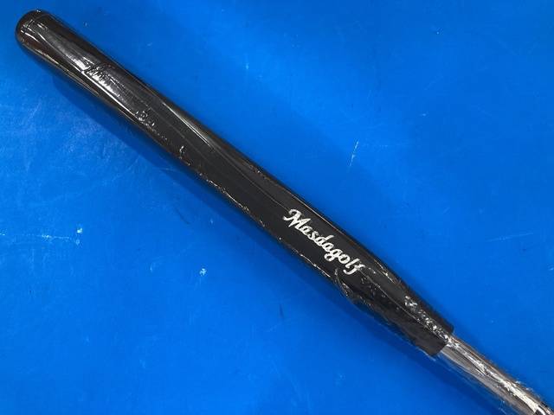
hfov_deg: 63.4
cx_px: 277
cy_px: 208
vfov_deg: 49.7
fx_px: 448
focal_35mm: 28
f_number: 1.8
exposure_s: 1/50
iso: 64
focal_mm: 3.99
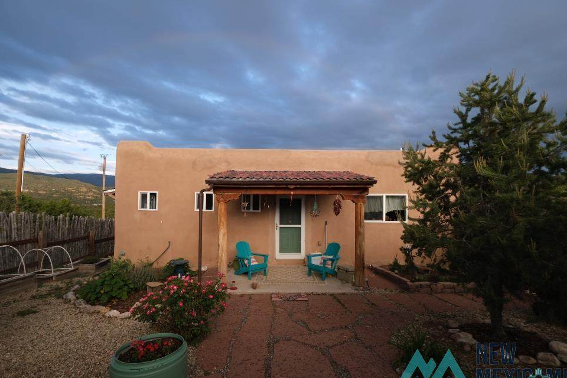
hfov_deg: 96.7
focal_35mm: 16
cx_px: 282
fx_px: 252
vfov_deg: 73.7
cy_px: 200
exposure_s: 1/220
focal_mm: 10
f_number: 5.6
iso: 320
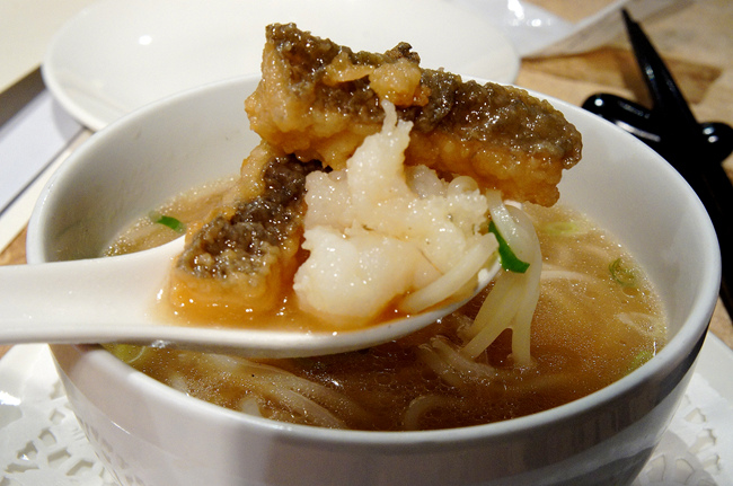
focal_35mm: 46
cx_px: 366
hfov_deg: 42.4
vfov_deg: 28.8
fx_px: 945
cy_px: 243
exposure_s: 1/10
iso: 1600
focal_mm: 31
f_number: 13
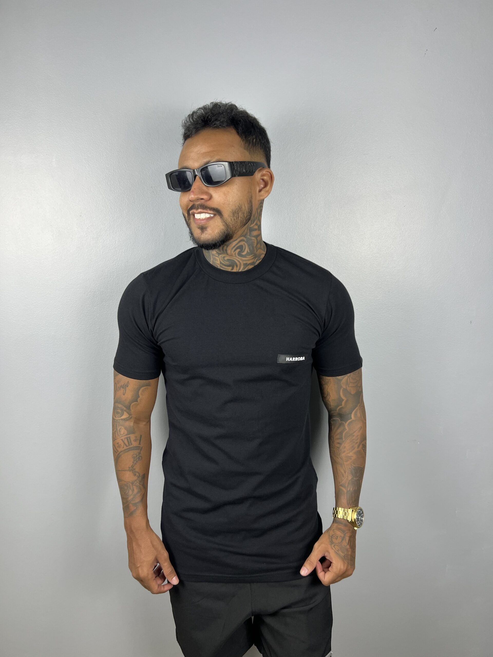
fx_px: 494
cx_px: 246
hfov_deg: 53.1
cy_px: 328
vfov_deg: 67.3
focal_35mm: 26
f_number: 1.5
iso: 80
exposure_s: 1/120
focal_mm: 5.7
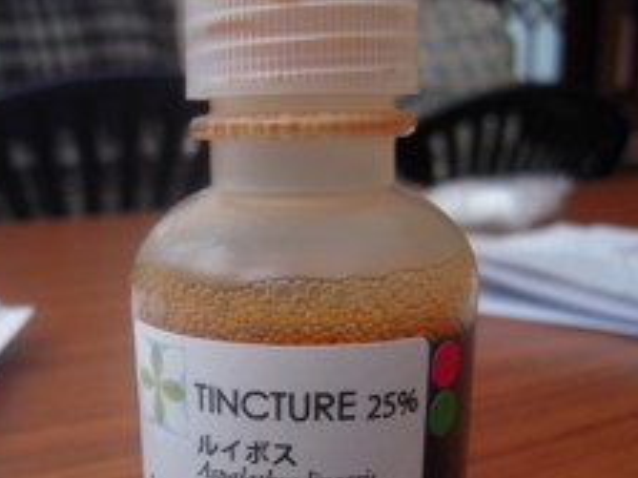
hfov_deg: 42.6
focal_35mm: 44
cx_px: 232
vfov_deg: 32.1
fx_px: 811
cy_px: 374
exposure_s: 1/50
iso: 100
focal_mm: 5
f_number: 2.7
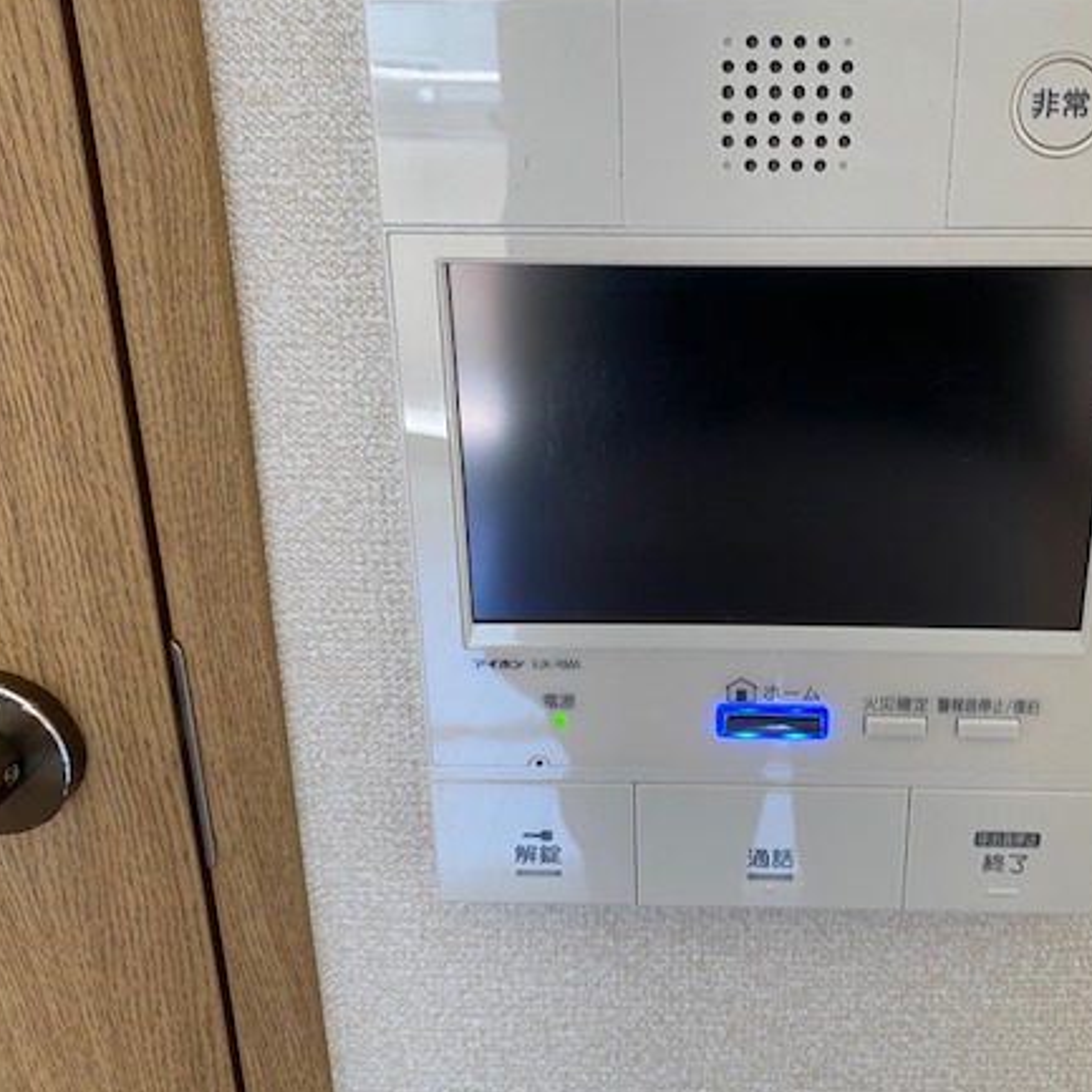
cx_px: 726
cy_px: 502
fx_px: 1213
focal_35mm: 34
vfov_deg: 48.4
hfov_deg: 47.7
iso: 80
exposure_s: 1/50
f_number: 1.8
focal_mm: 4.25
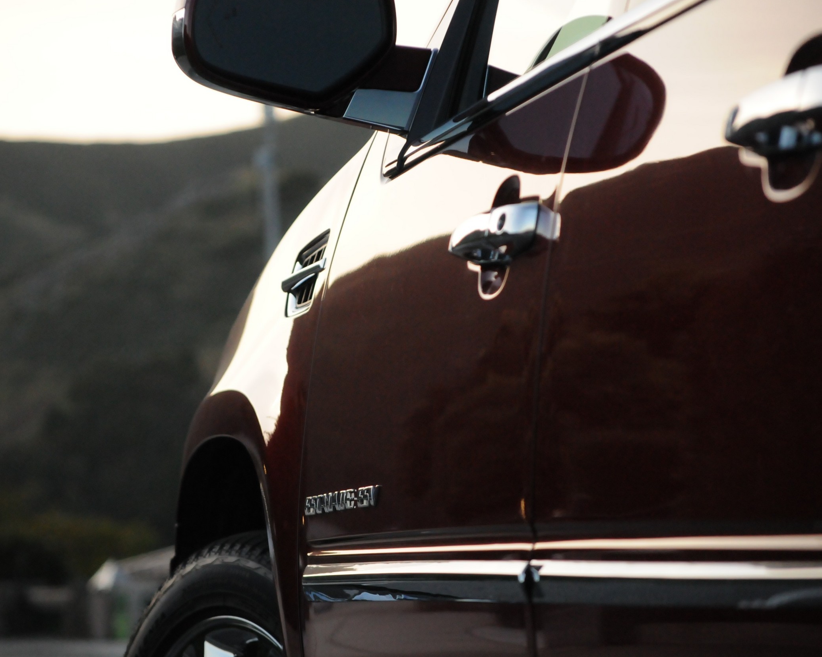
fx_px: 3722
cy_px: 329
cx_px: 356
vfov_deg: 10.1
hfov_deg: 12.6
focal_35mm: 153
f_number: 5
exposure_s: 1/3200
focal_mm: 90
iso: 2000
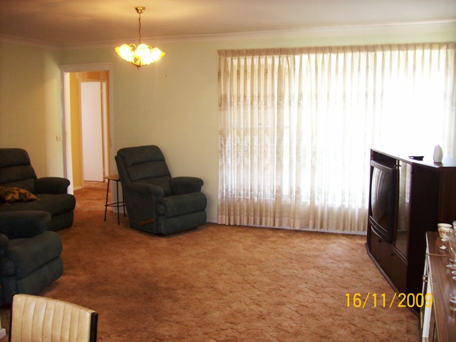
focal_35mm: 36
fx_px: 474
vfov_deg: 39.7
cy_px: 171
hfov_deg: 51.4
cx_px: 228
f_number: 2.7
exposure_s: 1/15
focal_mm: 6
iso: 80
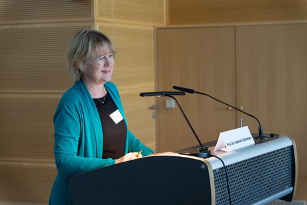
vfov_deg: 17.3
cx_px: 154
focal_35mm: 79
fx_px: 674
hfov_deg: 25.7
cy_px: 102
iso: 2000
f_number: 2.8
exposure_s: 1/200
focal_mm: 53
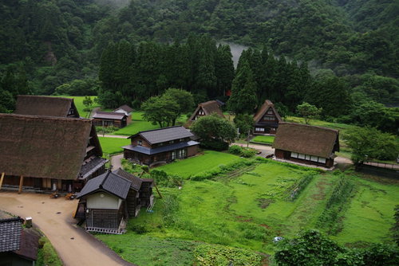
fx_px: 333
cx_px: 200
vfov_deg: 43.7
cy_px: 133
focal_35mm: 30
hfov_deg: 61.9
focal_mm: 20
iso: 800
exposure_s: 1/500
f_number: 2.8
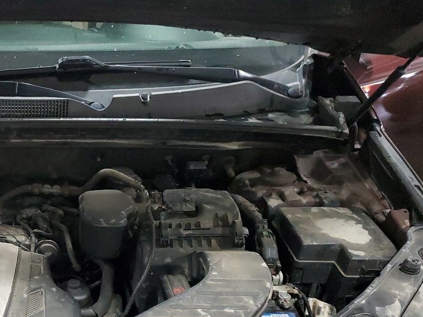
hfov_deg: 32.7
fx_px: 672
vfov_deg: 25.8
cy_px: 281
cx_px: 22
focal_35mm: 55
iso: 398
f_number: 1.5
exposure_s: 1/60.2
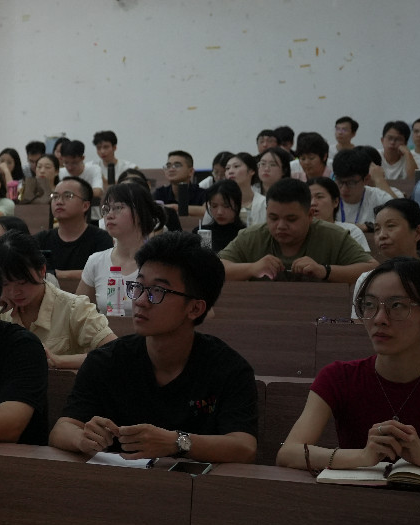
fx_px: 1243
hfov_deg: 16.8
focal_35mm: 80
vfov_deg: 23.8
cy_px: 237
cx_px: -273
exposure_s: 1/400
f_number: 3.2
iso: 2000
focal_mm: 28
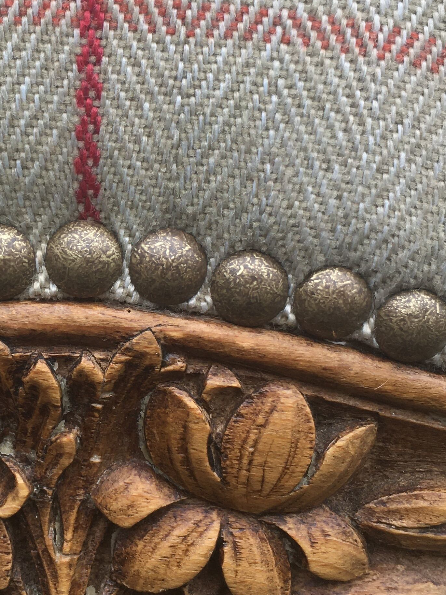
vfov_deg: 30.1
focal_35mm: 64
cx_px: 49
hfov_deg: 22.4
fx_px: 1100
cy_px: 220
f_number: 2.2
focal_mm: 4.15
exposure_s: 1/136
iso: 25
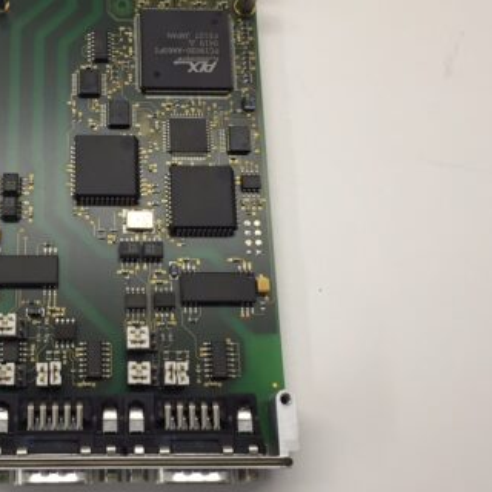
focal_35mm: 48
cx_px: 101
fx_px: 772
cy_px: 211
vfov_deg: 35.3
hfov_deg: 34.3
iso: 40
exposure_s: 1/40
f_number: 2.2
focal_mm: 4.15
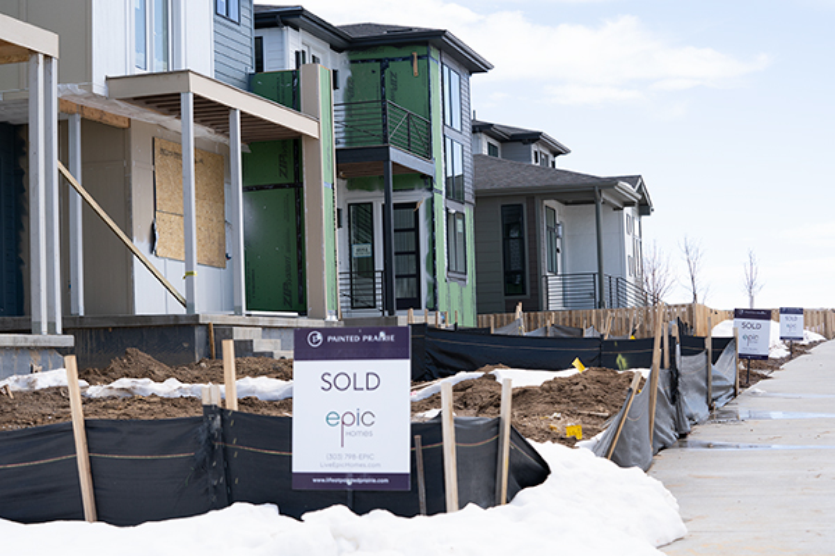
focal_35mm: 70
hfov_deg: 28.8
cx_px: 418
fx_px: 1623
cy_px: 278
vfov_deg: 19.5
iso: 200
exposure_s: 1/400
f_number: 6.3
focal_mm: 70
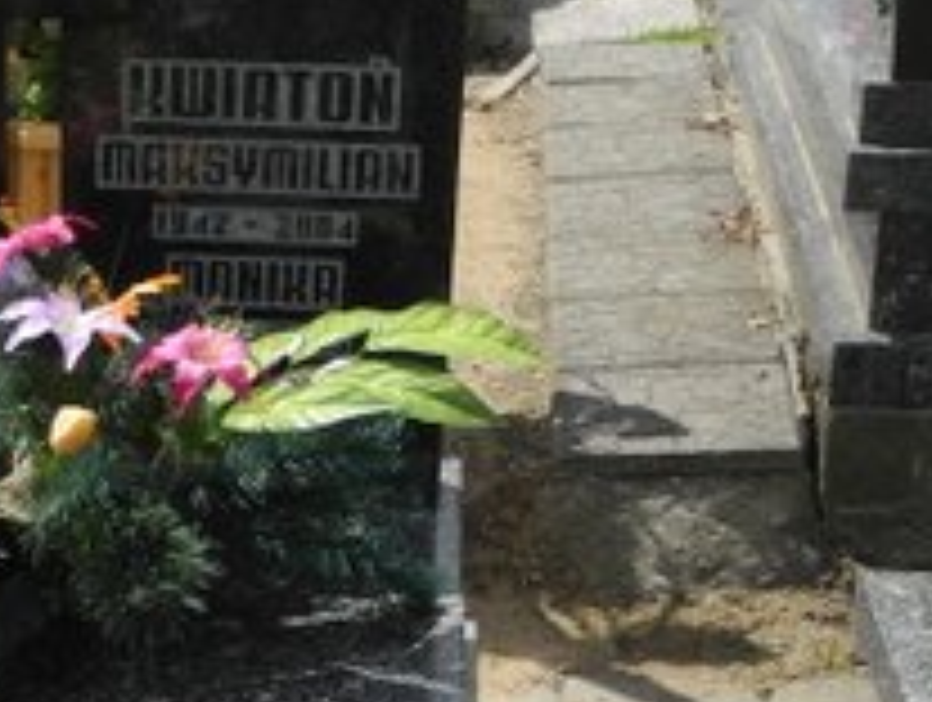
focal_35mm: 108
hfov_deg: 17.9
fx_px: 2913
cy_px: 963
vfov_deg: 13.2
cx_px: 77
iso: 100
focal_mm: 6
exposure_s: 1/1000
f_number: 4
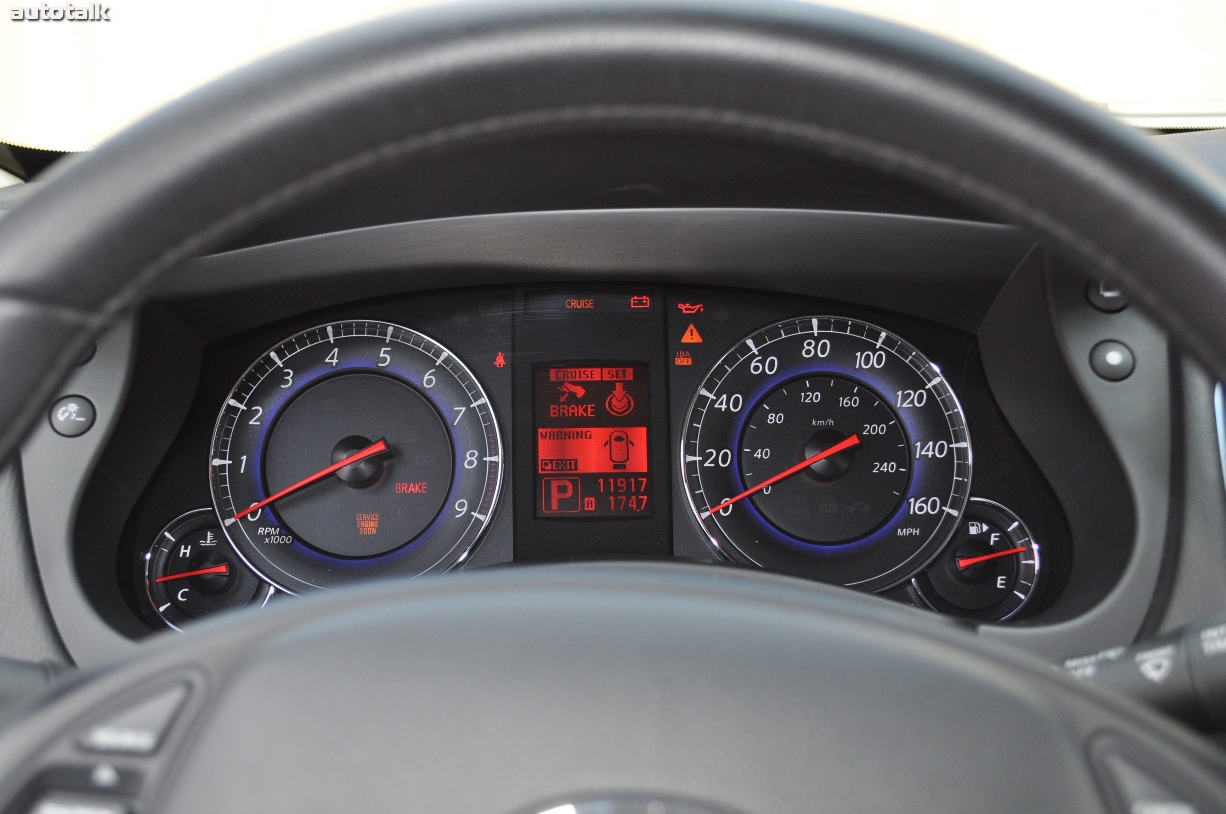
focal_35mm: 48
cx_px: 613
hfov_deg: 41.2
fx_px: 1633
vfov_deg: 28.0
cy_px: 407
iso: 400
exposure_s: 1/160
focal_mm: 32
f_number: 4.8
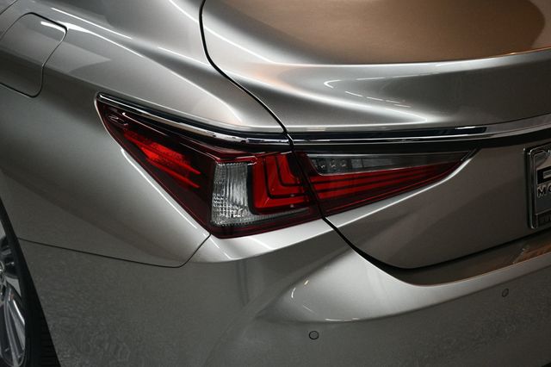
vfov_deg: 26.0
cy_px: 184
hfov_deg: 38.2
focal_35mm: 52
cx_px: 276
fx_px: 795
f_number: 4.2
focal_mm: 35
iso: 1400
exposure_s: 1/125
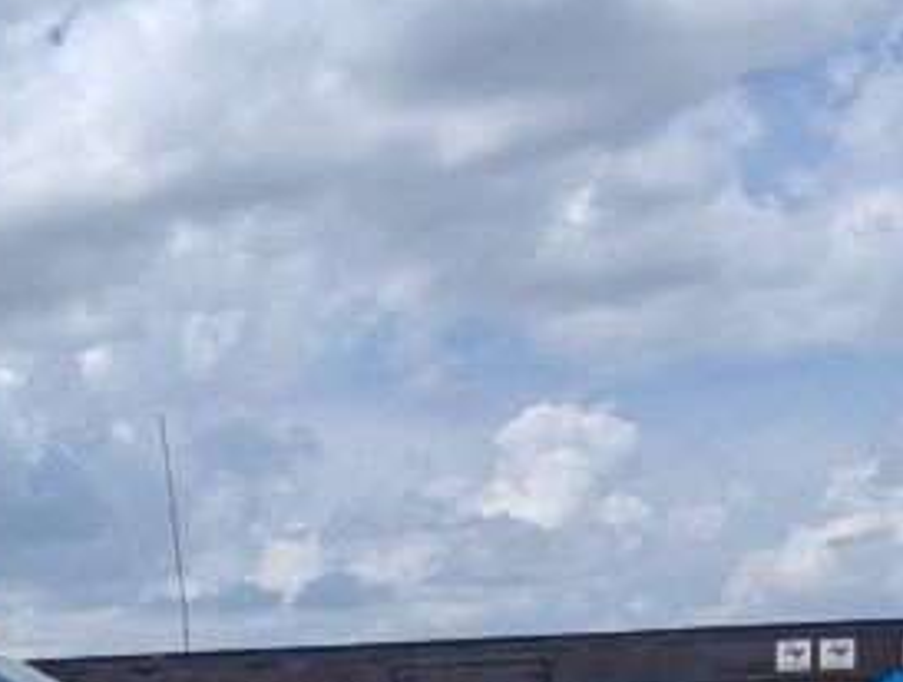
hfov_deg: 18.7
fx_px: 2353
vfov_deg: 15.7
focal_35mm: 90
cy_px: 872
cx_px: -523
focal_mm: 6.81
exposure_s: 1/4525
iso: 46
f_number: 1.85
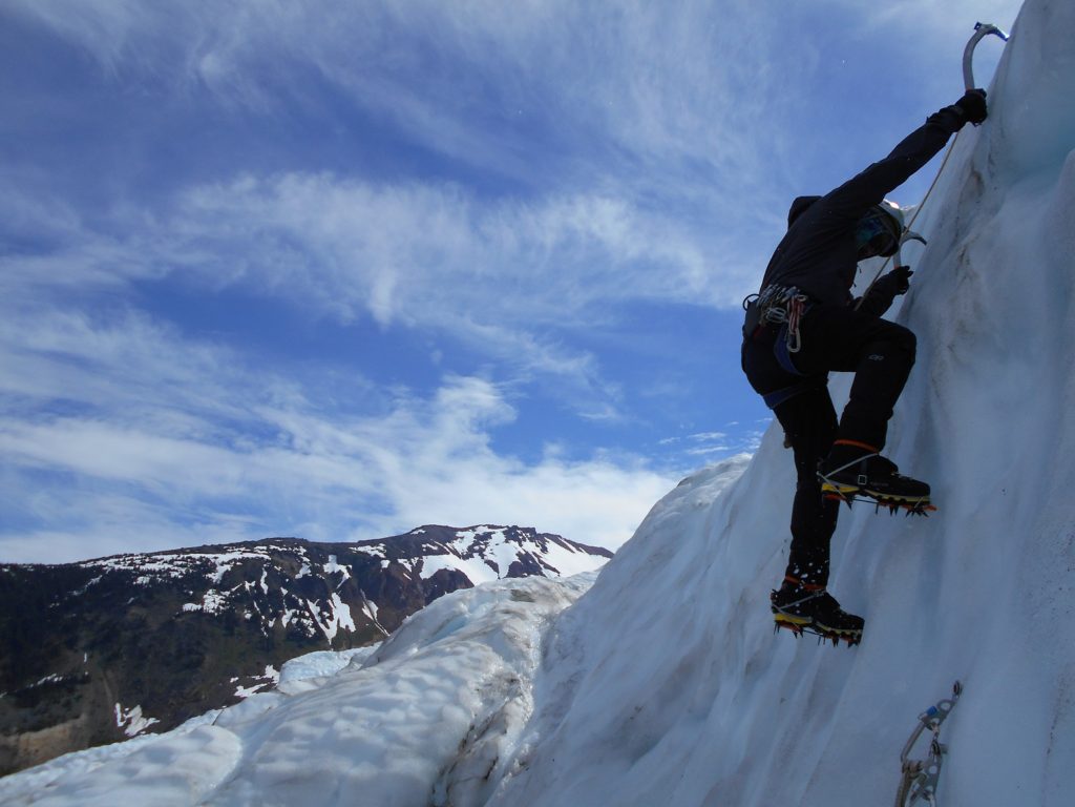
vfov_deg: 53.1
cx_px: 538
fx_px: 807
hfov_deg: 67.3
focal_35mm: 26
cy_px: 404
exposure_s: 1/400
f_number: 8
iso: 80
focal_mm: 4.6
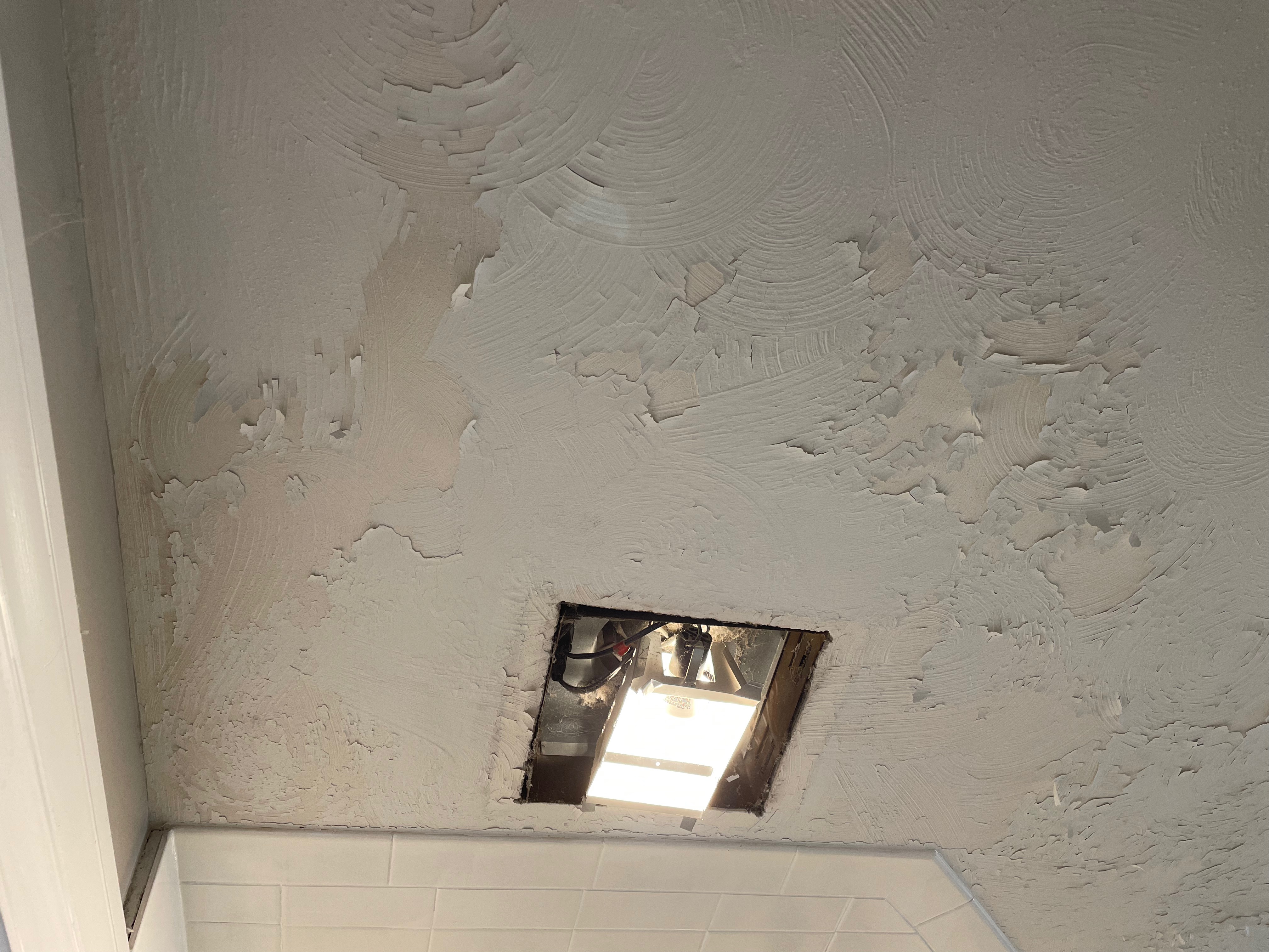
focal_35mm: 26
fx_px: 953
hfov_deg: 67.3
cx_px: 634
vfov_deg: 53.1
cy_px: 476
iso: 64
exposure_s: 1/60
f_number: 1.6
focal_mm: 4.2
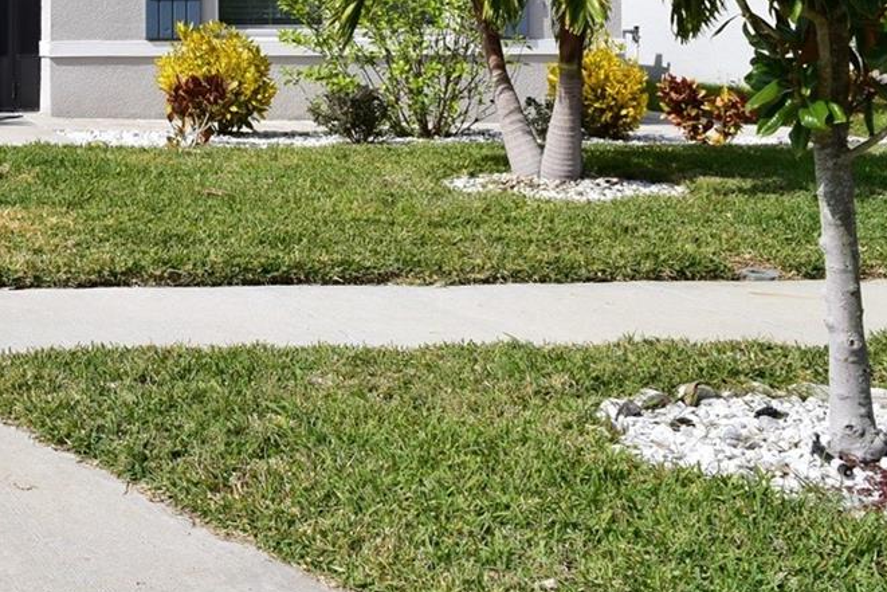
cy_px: -60
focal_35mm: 76
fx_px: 1878
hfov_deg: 24.3
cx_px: -161
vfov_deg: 17.3
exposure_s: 1/800
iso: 400
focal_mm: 21
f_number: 13
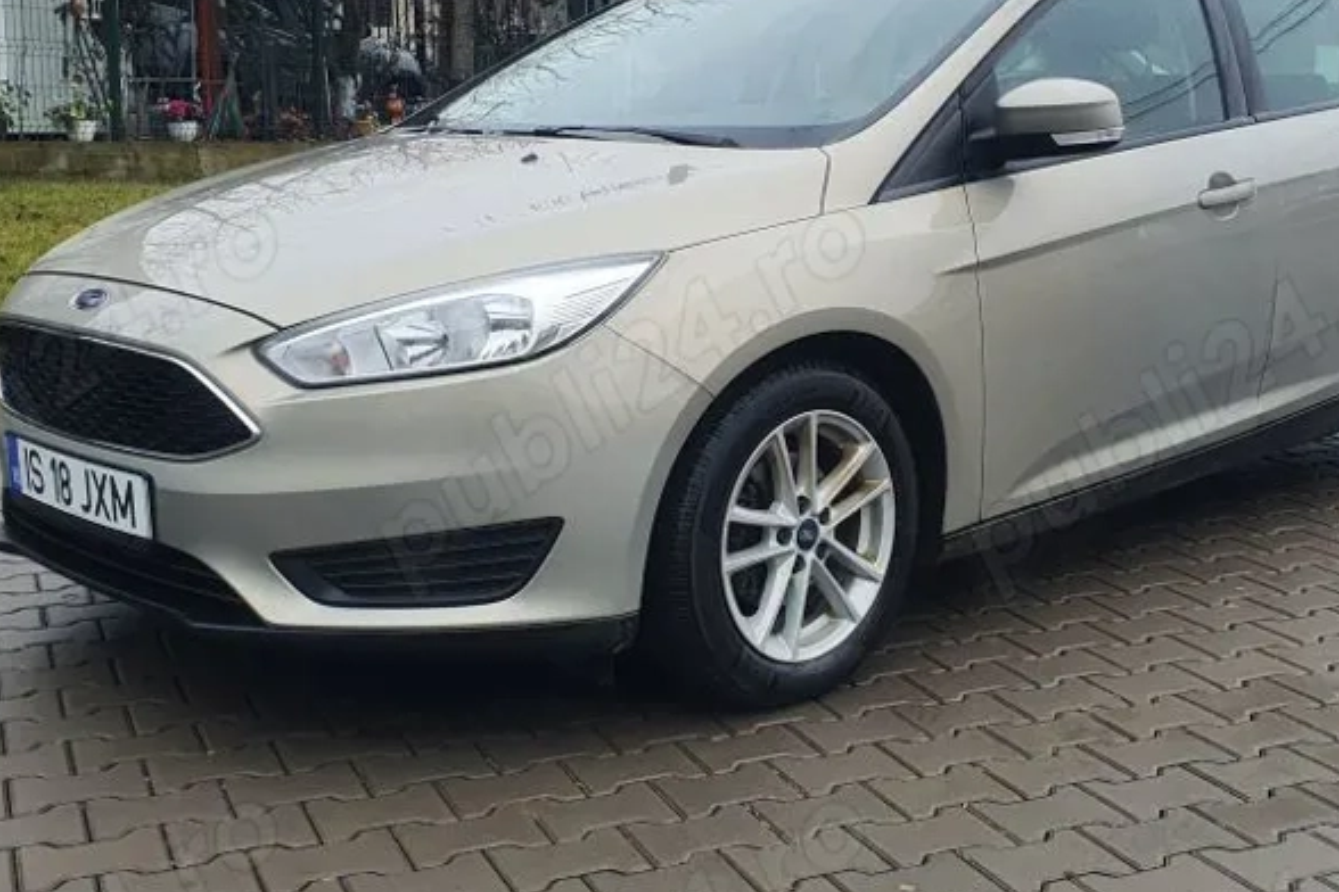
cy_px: 410
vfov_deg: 29.2
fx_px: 1711
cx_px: 777
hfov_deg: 42.6
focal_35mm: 46
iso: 50
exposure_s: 1/100
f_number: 2.4
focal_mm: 4.32
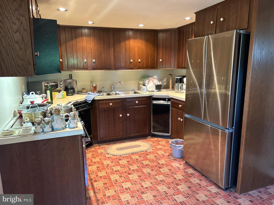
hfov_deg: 67.3
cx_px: 137
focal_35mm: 26
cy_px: 102
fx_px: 206
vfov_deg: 53.1
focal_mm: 5.7
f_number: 1.5
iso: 500
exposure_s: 1/60
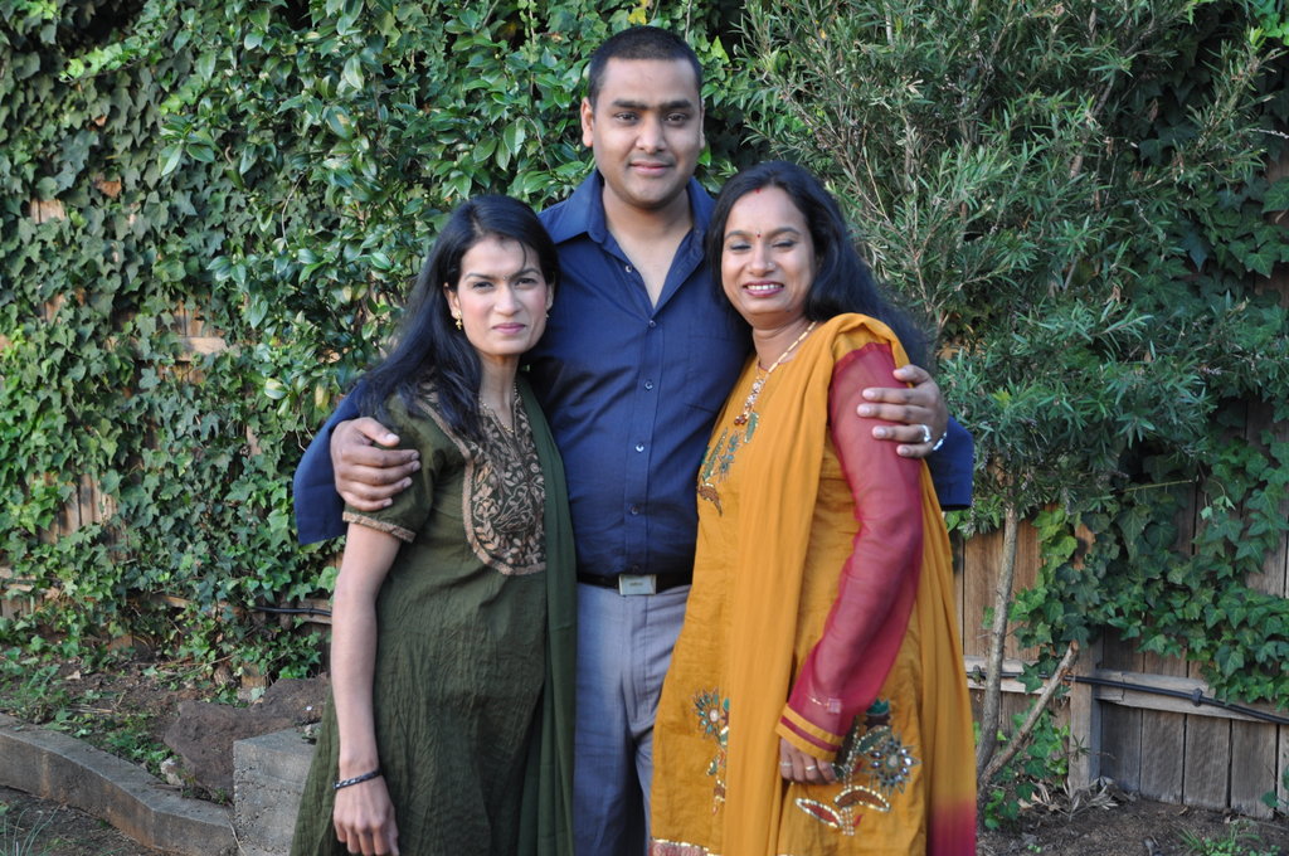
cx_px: 644
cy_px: 428
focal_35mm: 52
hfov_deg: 37.9
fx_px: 1877
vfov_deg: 25.7
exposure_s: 1/60
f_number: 4.5
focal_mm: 35
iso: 400
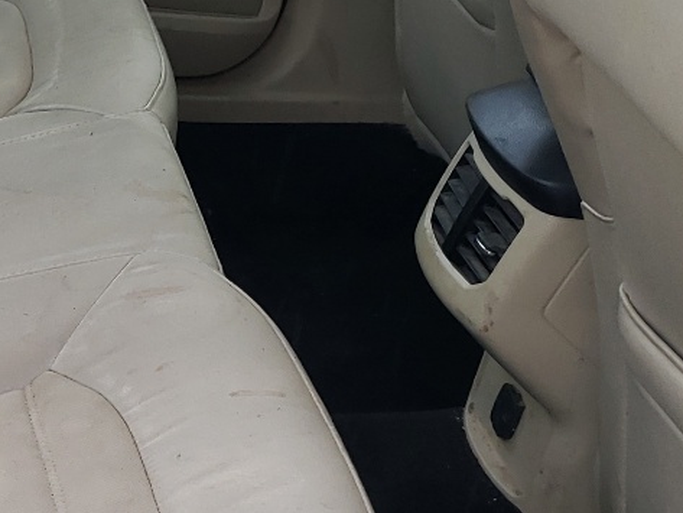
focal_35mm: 88
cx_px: -185
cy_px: 262
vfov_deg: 16.8
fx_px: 1737
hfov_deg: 20.5
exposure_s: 1/120
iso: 60
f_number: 1.5
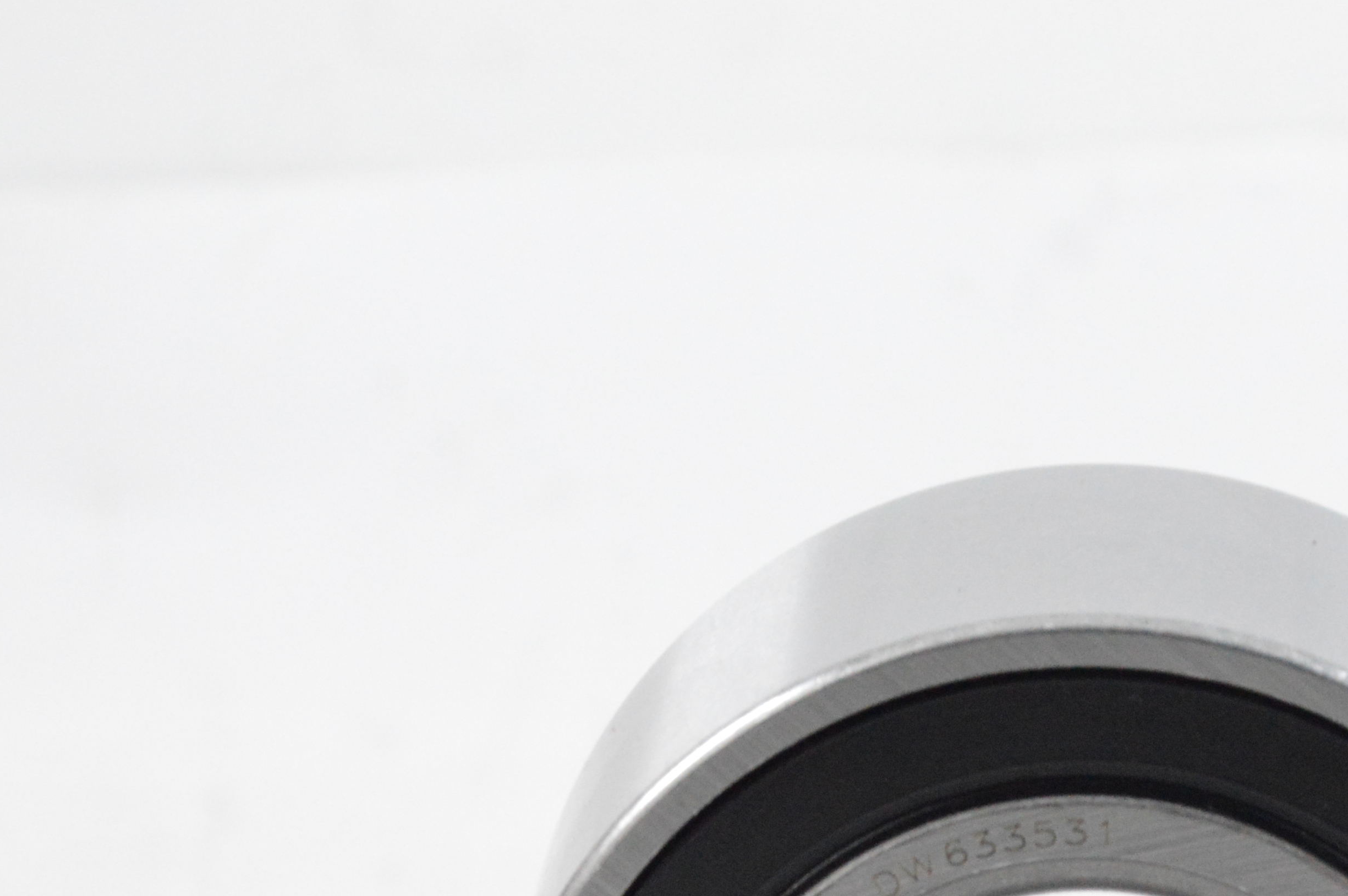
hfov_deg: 7.5
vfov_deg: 4.9
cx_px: 1095
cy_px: 1094
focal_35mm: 276
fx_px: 10334
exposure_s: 1/100
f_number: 7.1
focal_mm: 75
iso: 3200
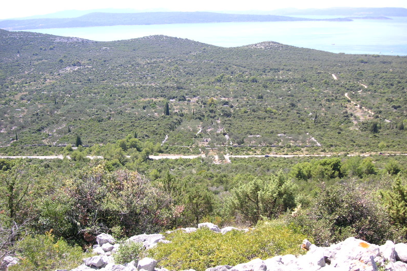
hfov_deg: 49.6
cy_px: 133
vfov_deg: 34.2
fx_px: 441
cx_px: 204
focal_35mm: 39
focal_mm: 6.1
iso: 50
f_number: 2.8
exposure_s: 1/350
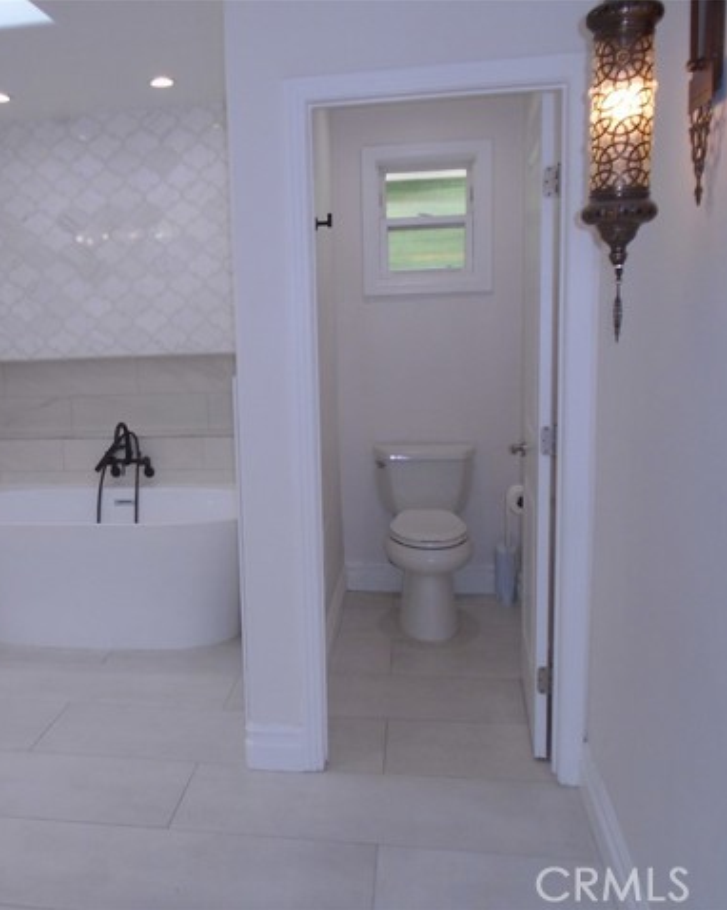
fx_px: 915
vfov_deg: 52.9
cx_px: 223
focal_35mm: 34
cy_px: 455
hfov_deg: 42.5
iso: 100
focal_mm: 4.6
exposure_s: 1/80
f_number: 3.2
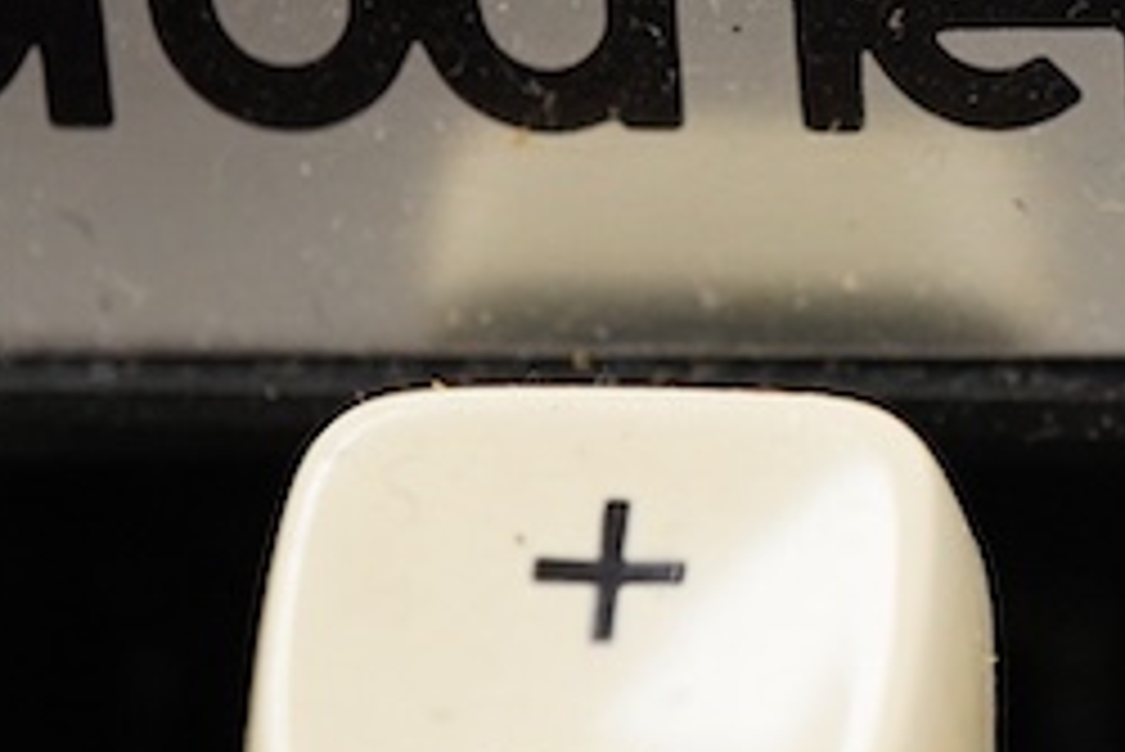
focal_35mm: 162
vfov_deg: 8.4
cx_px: 1206
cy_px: 36
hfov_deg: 12.5
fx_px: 5065
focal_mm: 30
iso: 1250
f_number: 6.3
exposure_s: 1/125
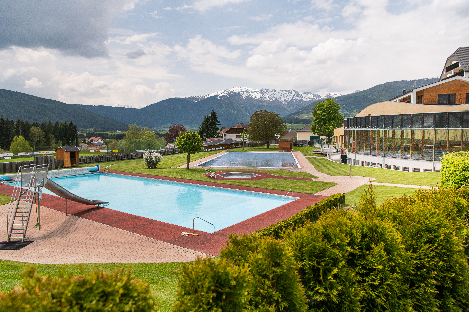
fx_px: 312
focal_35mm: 24
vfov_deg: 53.1
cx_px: 234
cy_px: 156
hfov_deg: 73.8
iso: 560
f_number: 5.6
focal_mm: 24
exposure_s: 1/4000
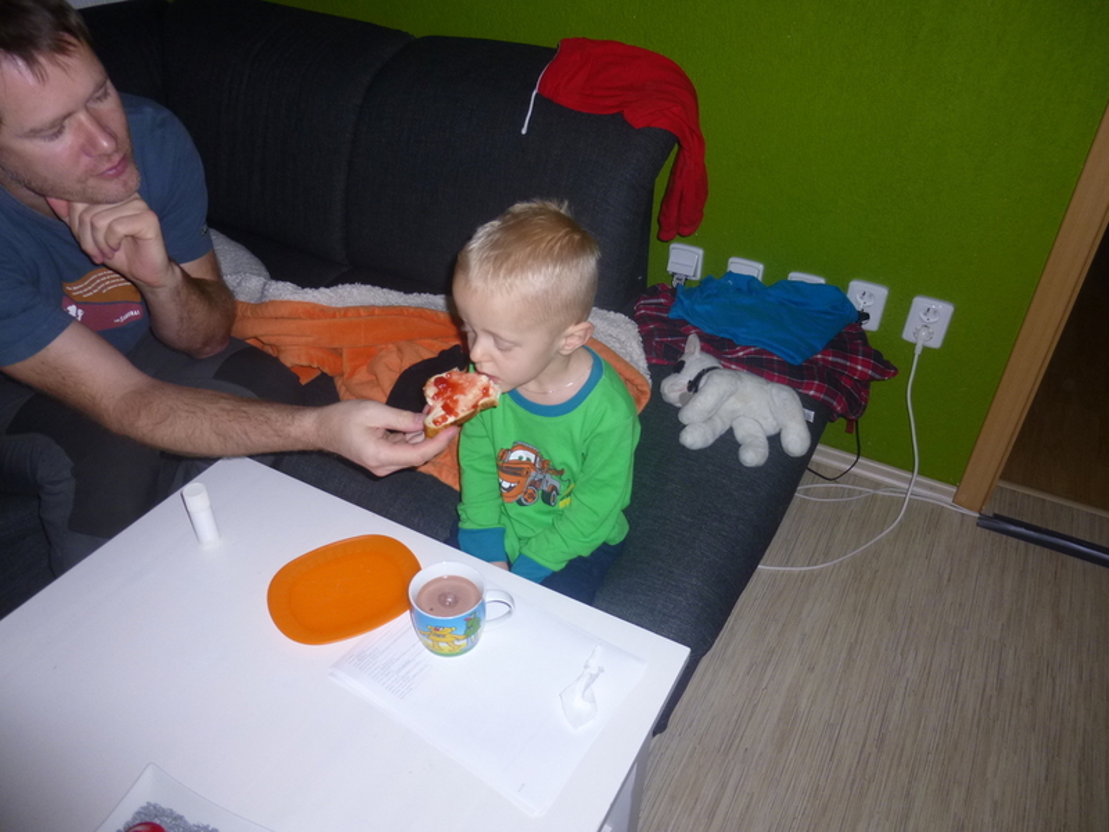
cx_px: 554
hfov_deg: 69.4
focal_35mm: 25
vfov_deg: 54.9
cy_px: 416
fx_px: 801
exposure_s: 1/60
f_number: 3.1
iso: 100
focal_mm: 4.5
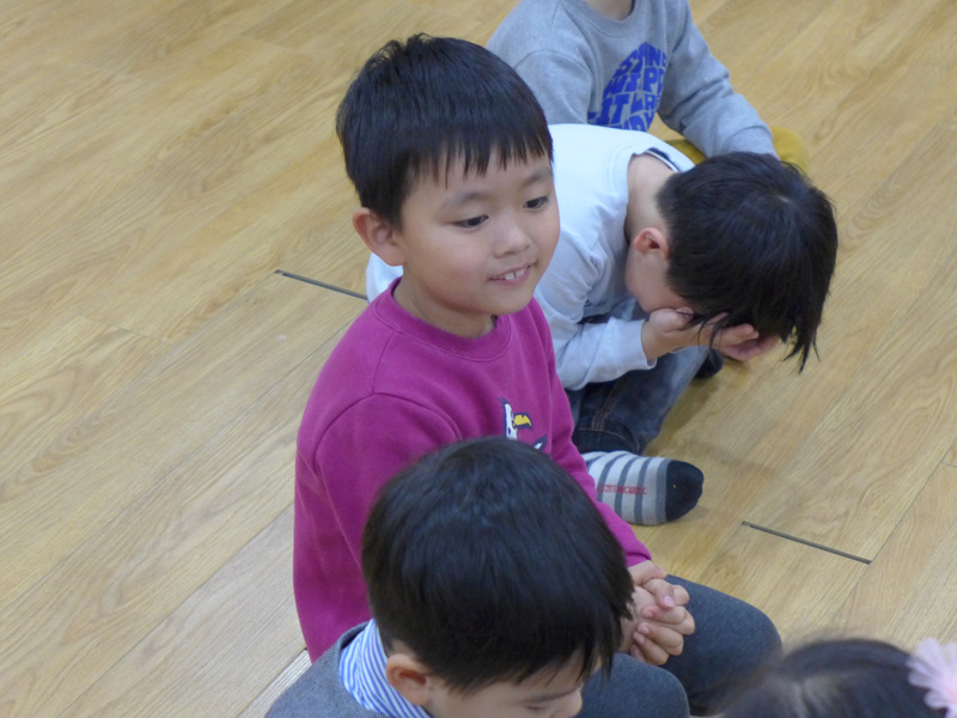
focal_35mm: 90
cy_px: 359
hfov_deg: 21.8
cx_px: 478
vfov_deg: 16.4
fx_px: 2488
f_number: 2.3
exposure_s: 1/160
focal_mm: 17.7
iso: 800
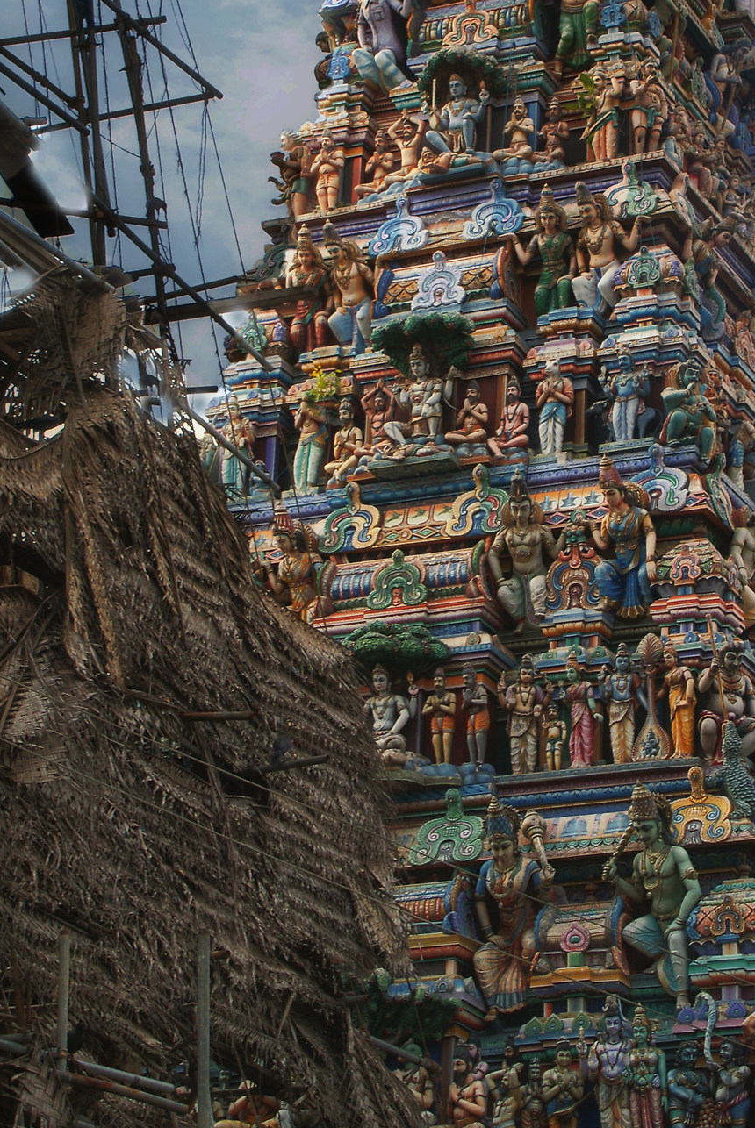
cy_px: 376
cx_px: 528
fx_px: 3515
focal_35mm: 112
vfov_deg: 18.2
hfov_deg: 12.2
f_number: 11
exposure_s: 1/100
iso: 100
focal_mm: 40
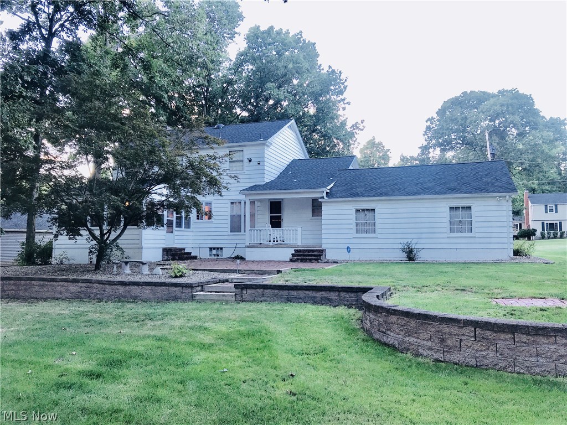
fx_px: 459
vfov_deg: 49.7
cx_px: 284
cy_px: 212
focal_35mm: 28
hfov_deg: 63.4
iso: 25
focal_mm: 3.99
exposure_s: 1/40
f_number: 1.8
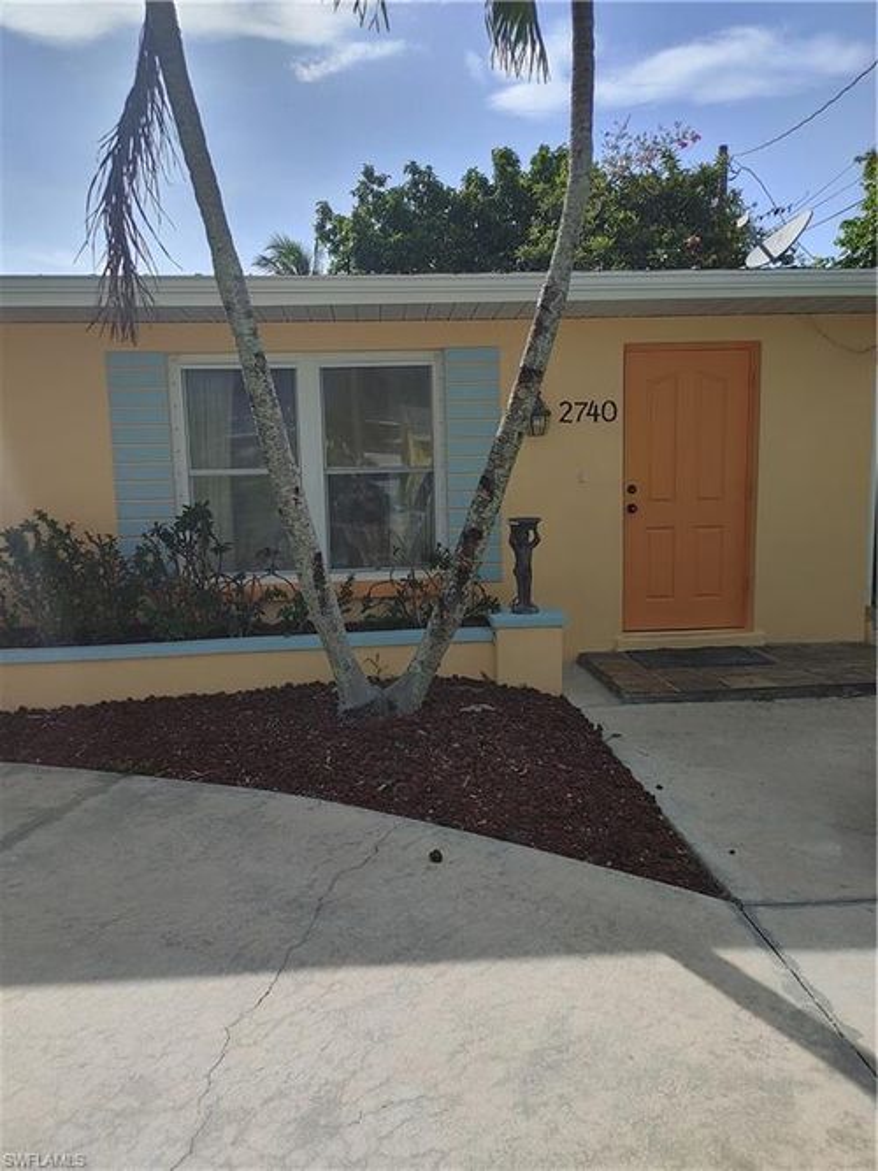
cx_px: 439
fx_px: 880
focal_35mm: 26
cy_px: 586
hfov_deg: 53.0
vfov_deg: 67.3
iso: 50
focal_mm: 5.58
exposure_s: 1/2128
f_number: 1.8
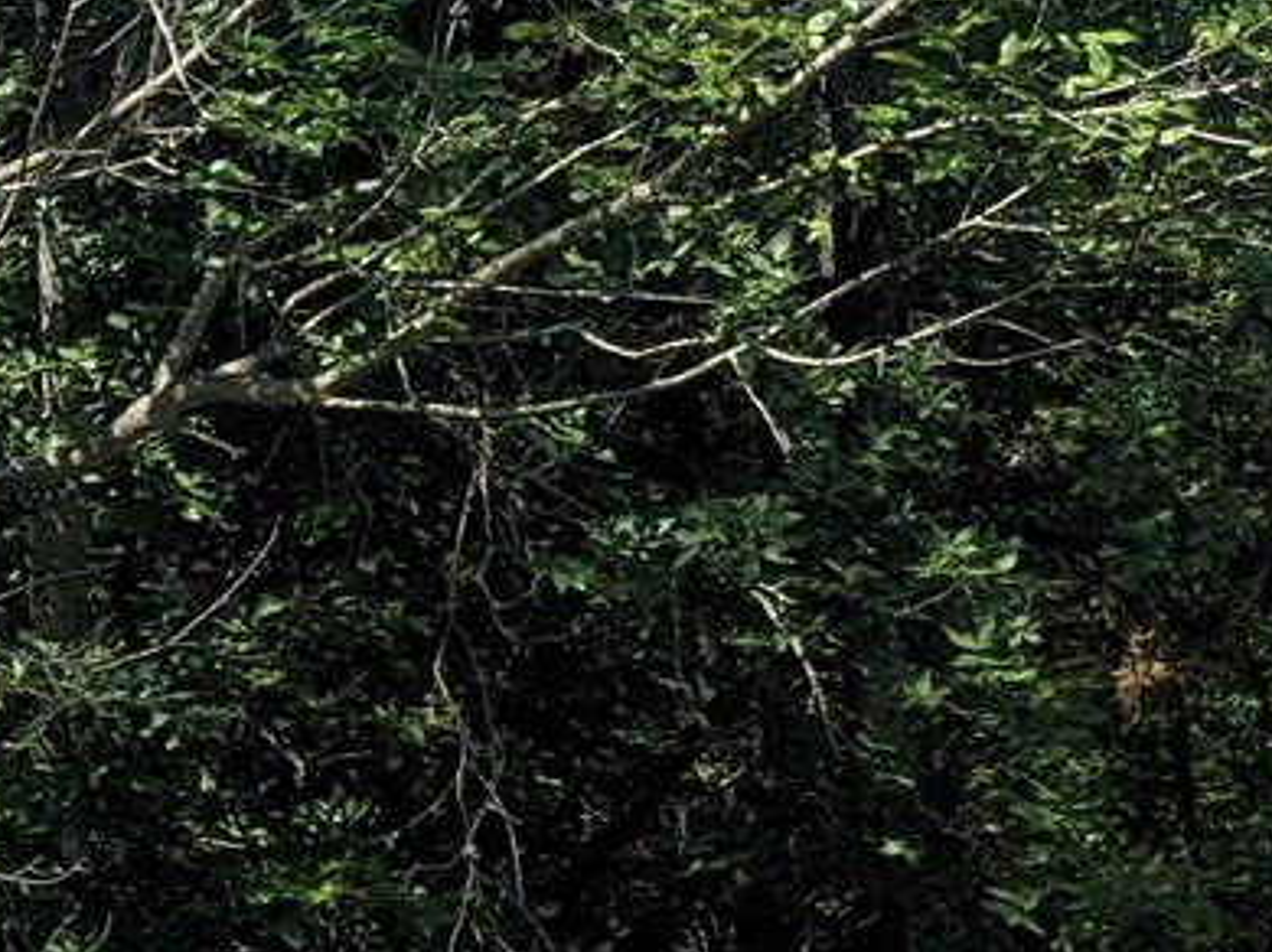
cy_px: 880
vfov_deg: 11.1
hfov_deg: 12.8
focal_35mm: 133
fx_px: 4884
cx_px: -1350
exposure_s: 1/1799
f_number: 1.73
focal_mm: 4.38
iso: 54
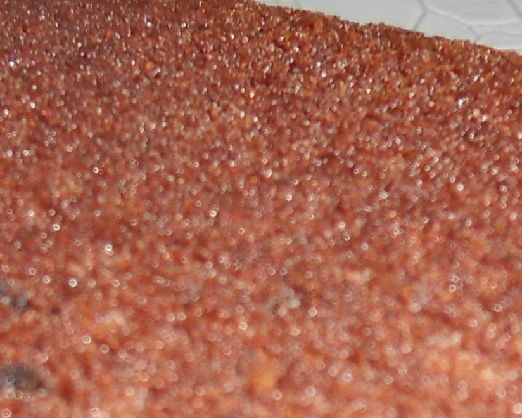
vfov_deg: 11.2
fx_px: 1977
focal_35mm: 128
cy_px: 758
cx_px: 71
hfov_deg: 14.9
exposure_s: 1/30
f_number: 7.8
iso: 100
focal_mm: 4.7
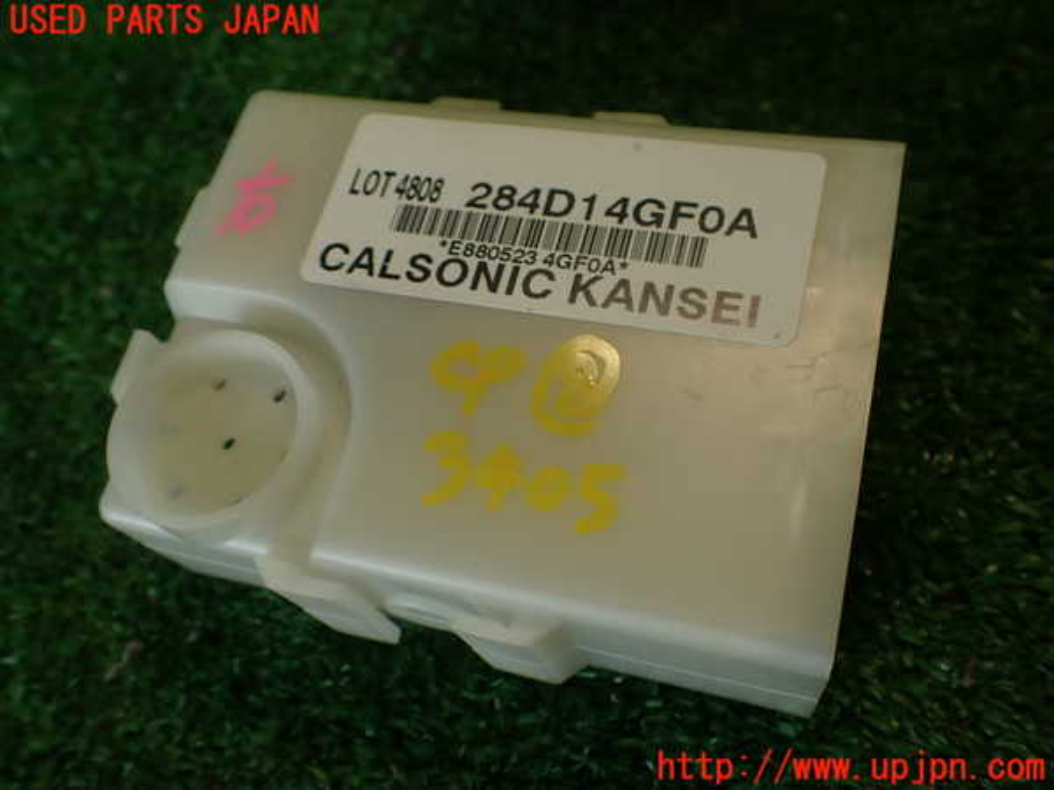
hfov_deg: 56.8
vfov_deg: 44.2
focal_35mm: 32
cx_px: 527
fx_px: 974
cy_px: 395
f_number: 2.4
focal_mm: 5.79
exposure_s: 1/80
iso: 100
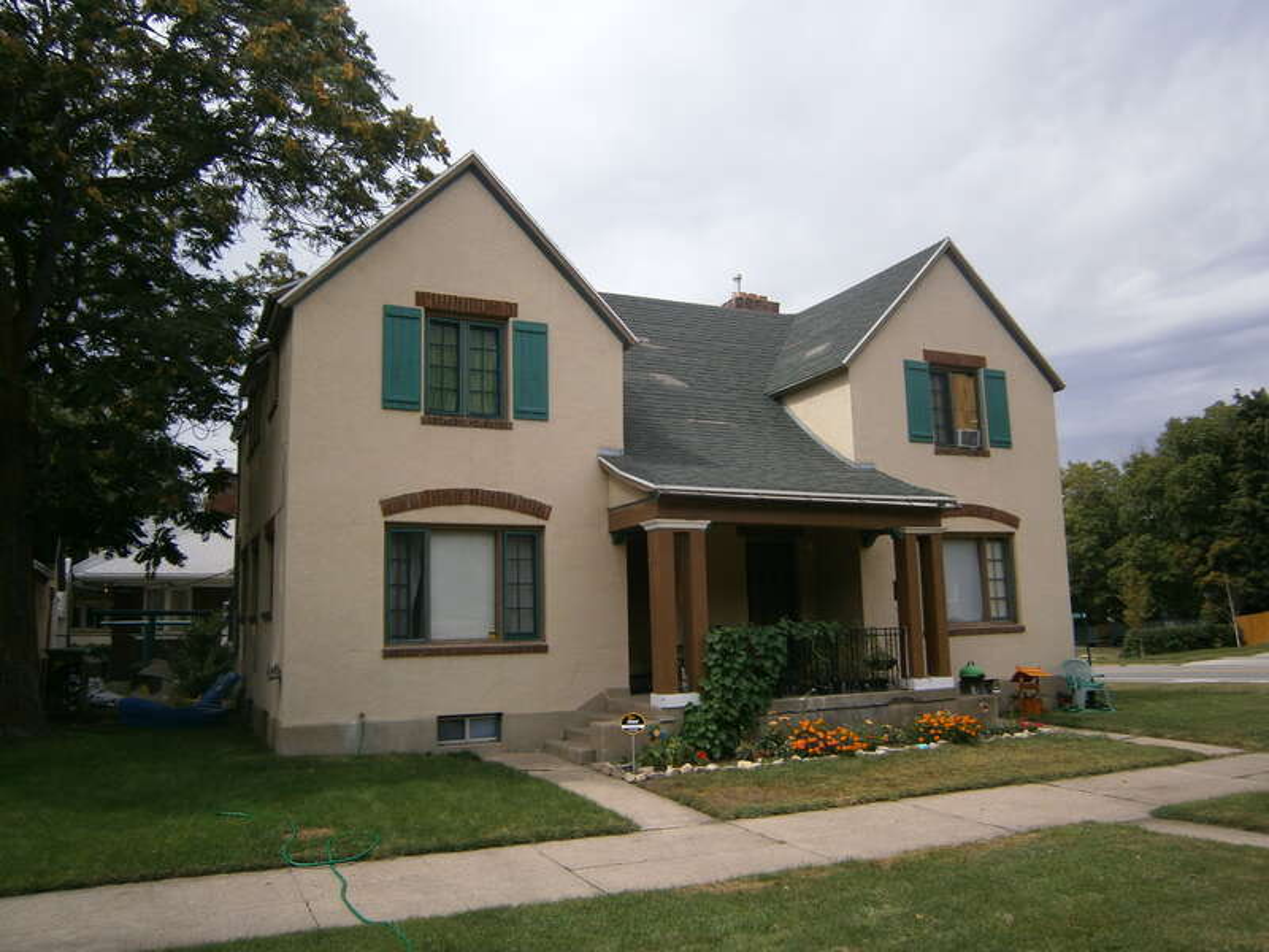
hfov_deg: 67.3
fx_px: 953
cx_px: 634
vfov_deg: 53.1
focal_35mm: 26
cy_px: 476
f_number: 8
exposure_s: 1/160
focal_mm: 4.7
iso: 80
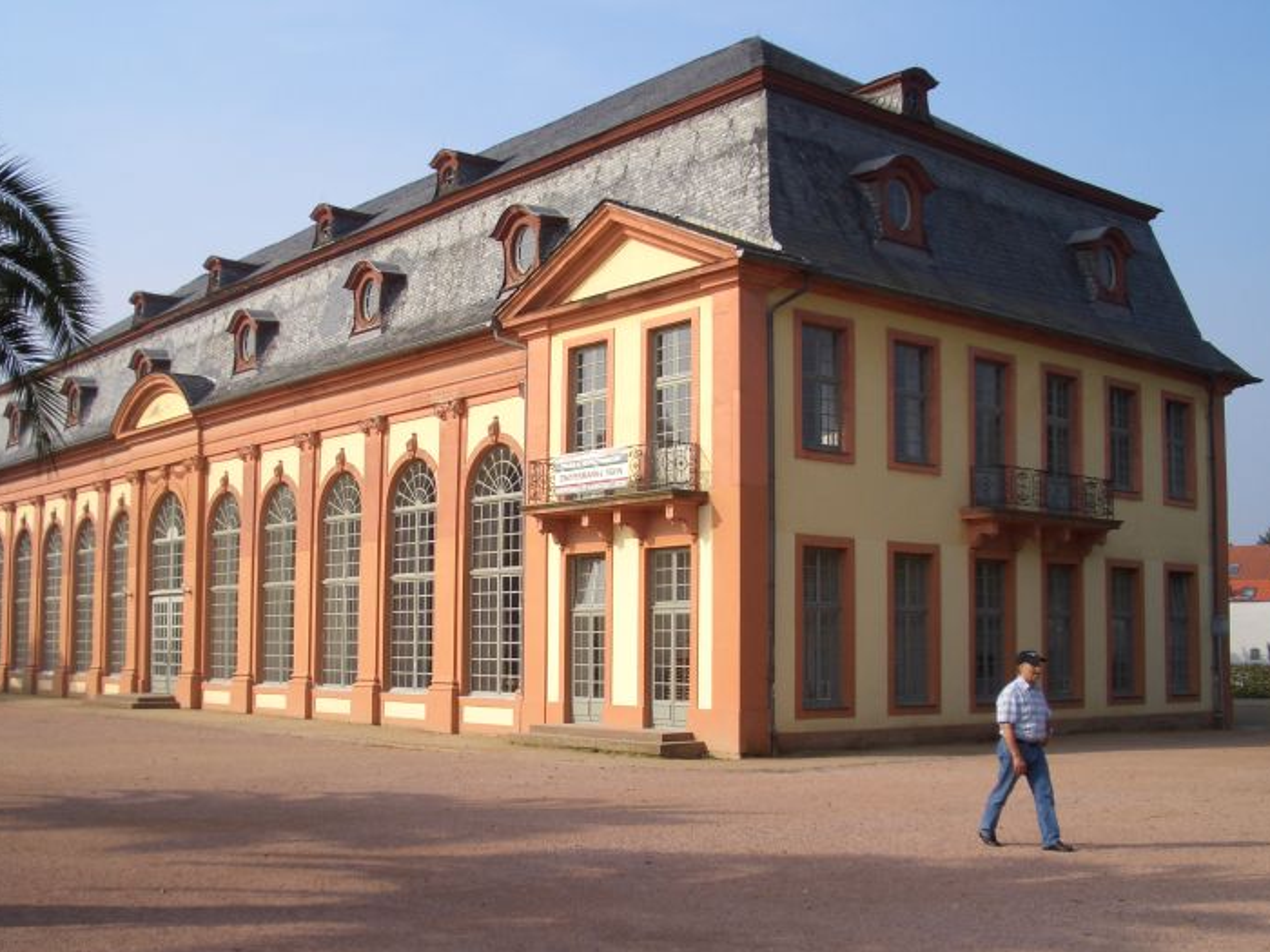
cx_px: 599
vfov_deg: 35.9
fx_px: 1468
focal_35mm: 40
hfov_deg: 46.8
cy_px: 513
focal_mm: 5.8
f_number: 4.3
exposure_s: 1/400
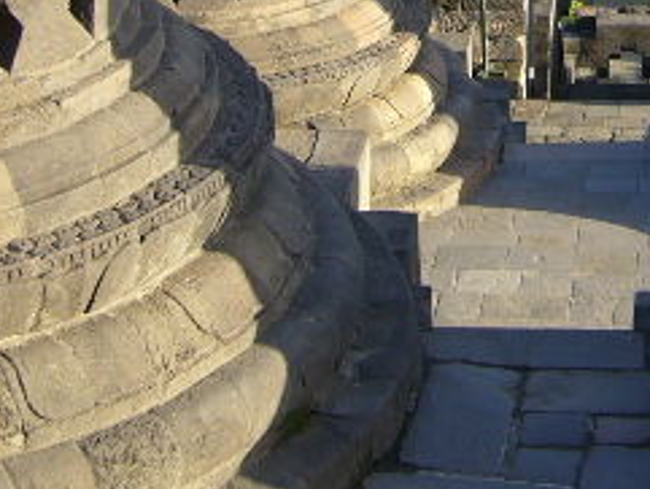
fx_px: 2010
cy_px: -184
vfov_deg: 13.3
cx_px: 572
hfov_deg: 18.1
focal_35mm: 107
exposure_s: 1/250
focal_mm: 5.8
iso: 80
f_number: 2.8
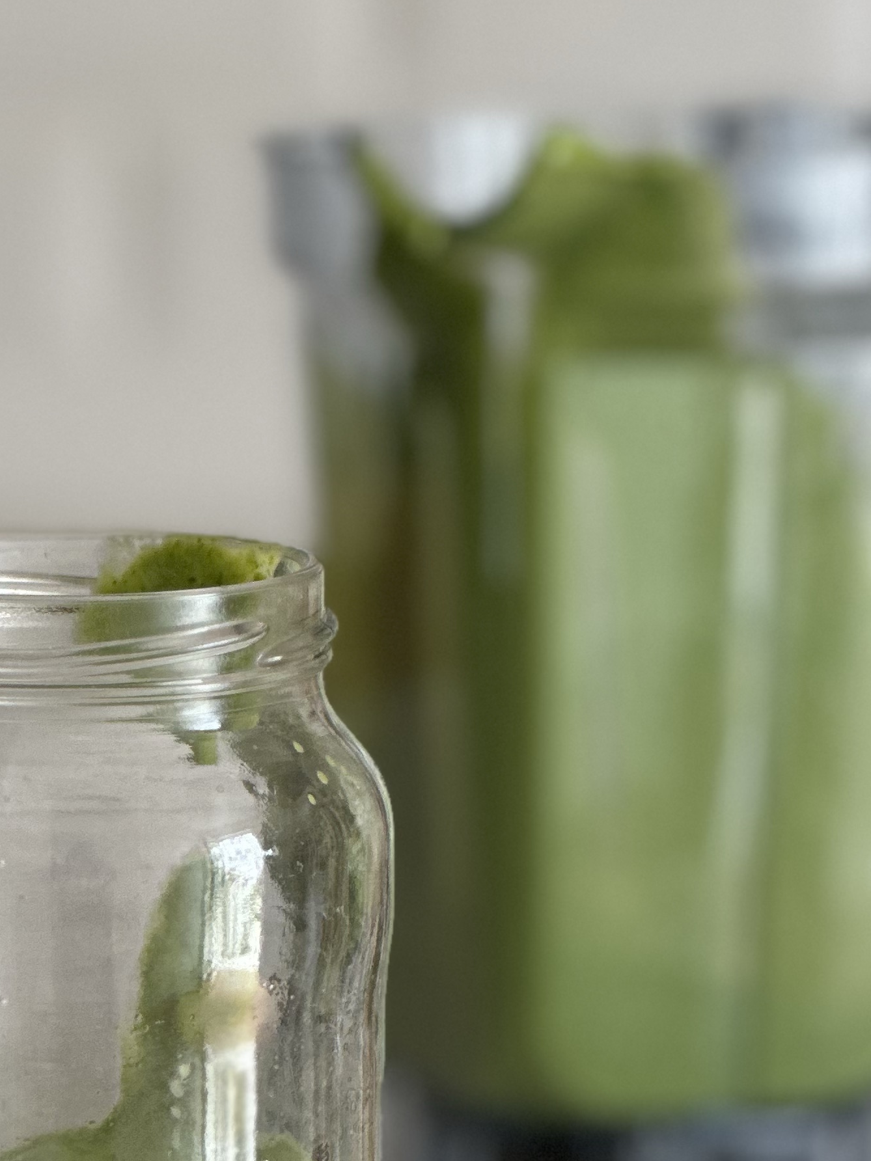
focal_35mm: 174
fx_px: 5838
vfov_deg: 11.2
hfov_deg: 8.5
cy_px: 1173
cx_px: 33
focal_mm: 9
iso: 160
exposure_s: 1/121
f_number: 2.8
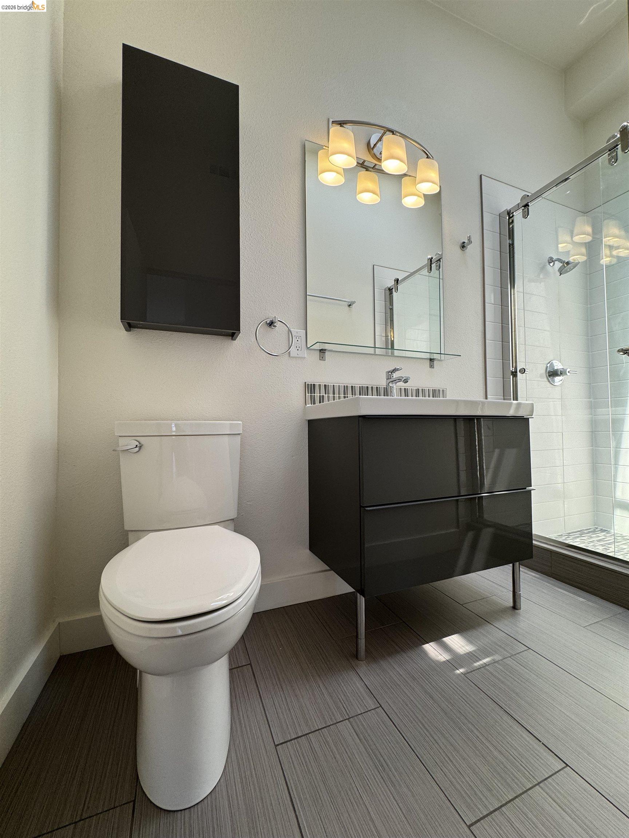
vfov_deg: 102.1
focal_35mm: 14
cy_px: 419
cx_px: 314
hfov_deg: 85.7
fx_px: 339
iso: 80
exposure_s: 1/120
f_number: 2.2
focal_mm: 2.22
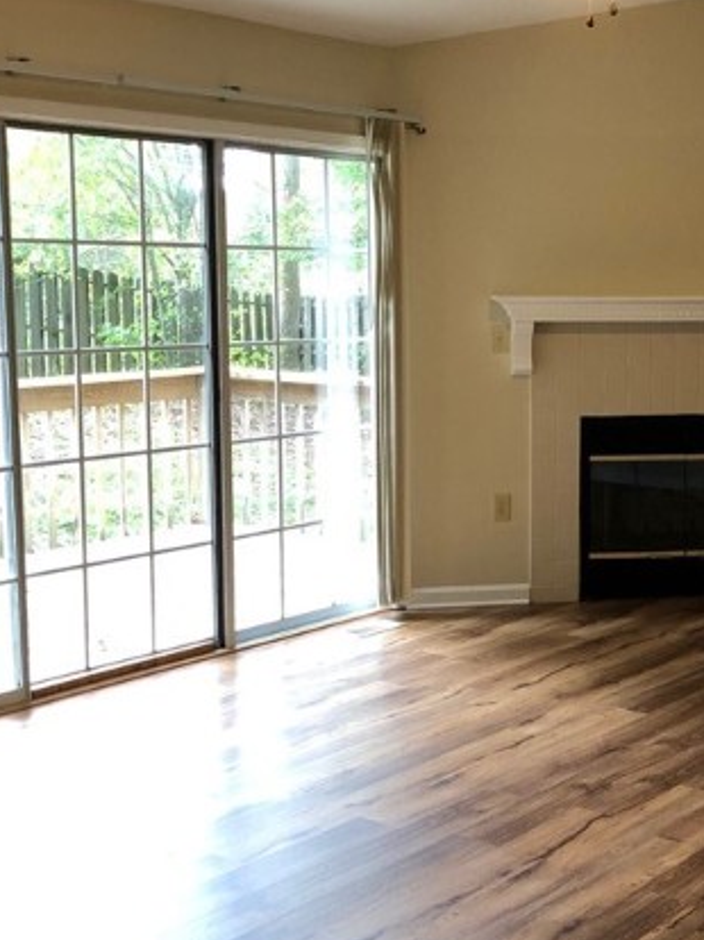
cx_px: 640
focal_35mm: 52
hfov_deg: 27.0
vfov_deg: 36.8
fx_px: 1412
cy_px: 429
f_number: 1.8
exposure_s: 1/15
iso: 50
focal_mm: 3.99
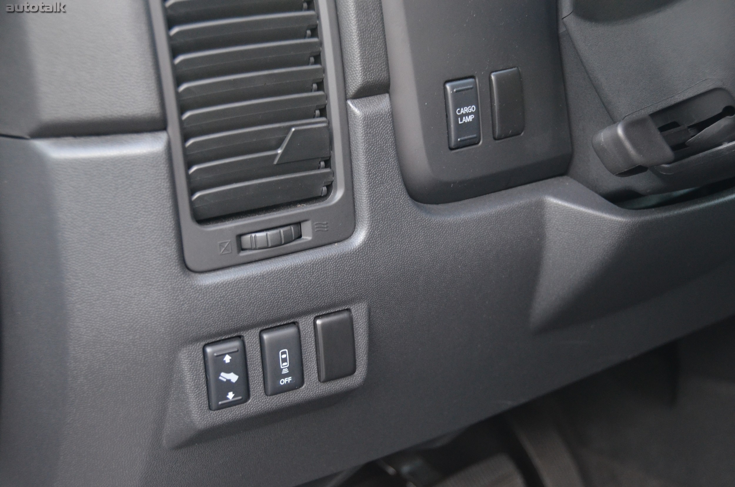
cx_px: 368
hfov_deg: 33.5
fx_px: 1222
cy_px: 244
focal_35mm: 60
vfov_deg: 22.5
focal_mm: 40
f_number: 4.5
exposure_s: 1/40
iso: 1600
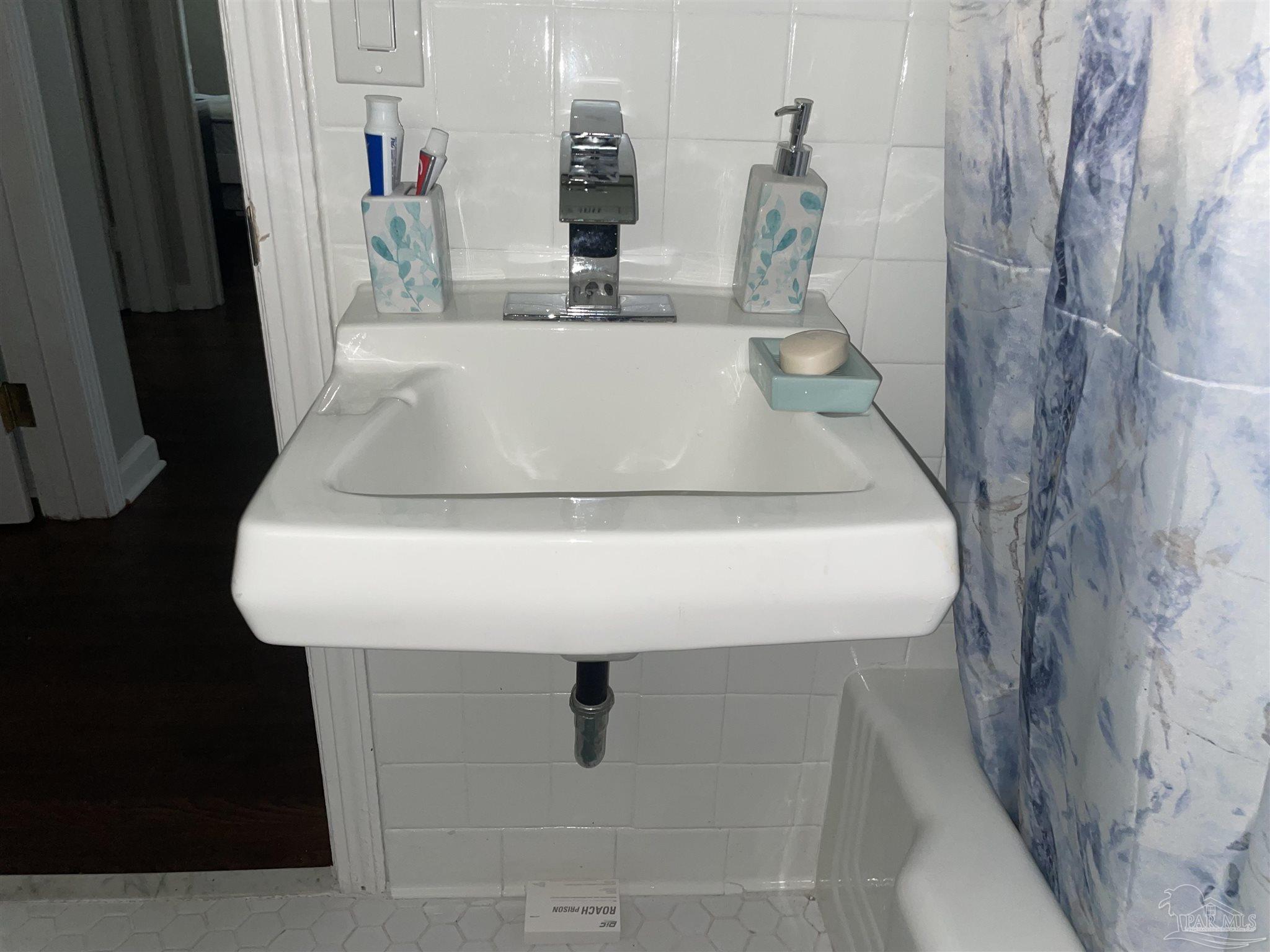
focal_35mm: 26
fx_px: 954
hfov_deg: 67.3
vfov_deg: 53.1
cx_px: 635
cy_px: 476
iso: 64
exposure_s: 1/8
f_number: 1.6
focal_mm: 4.2
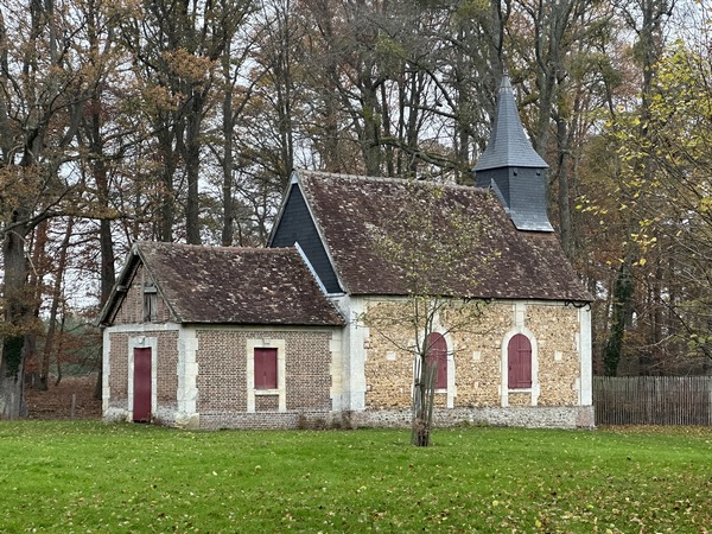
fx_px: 1584
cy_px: 267
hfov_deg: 25.3
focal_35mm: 77
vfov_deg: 19.1
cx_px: 356
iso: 200
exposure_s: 1/99
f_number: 2.8
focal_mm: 9
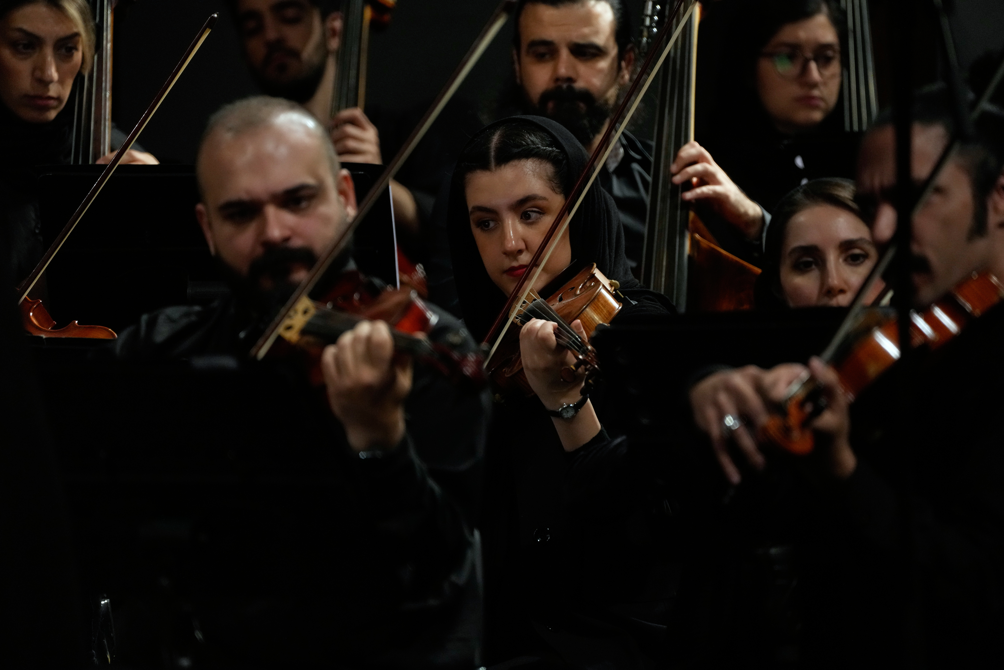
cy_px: 335
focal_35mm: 400
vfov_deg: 3.4
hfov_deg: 5.2
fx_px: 11155
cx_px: 502
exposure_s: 1/320
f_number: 5.6
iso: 4000
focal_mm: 400
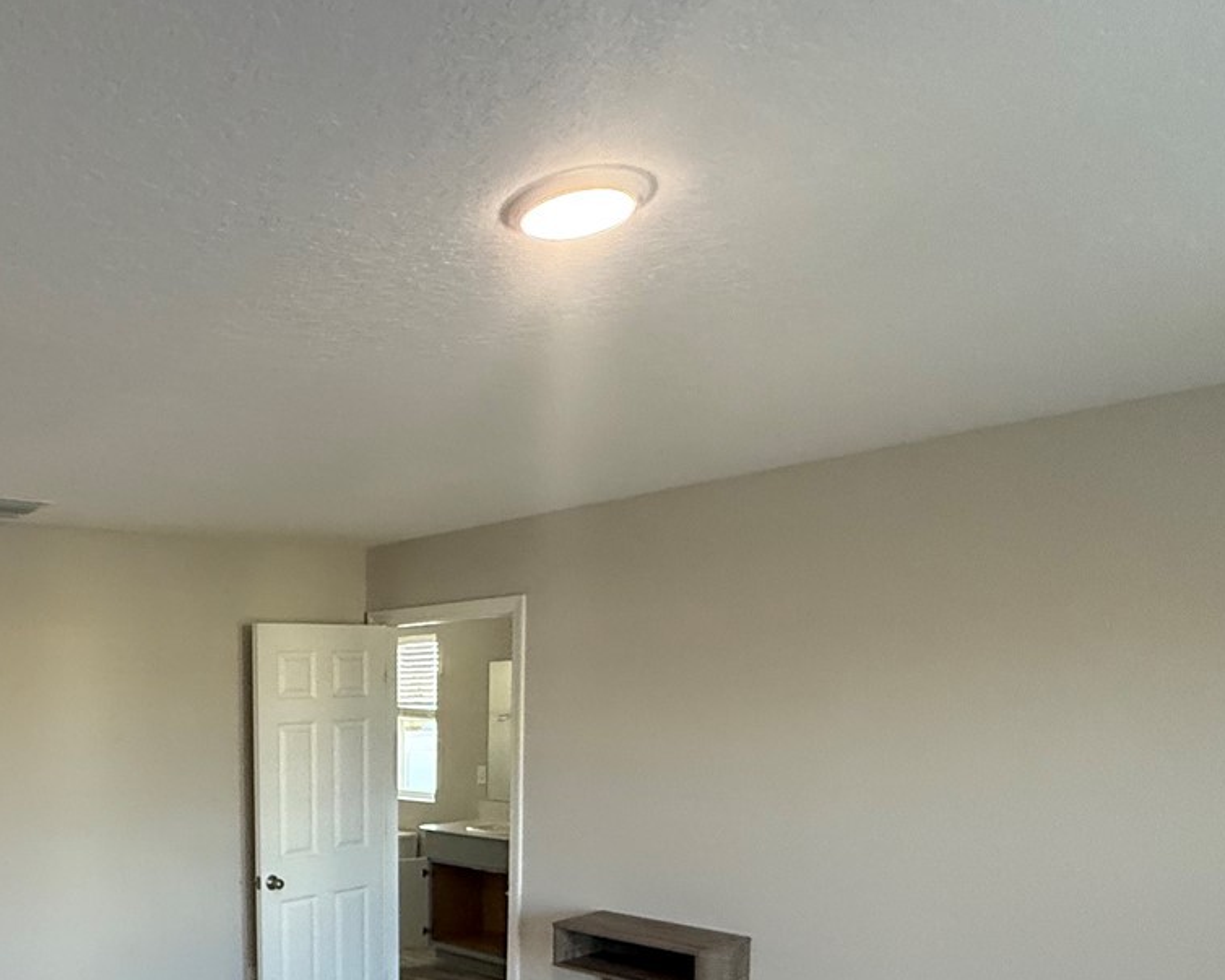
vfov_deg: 46.7
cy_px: 814
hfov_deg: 54.2
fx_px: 1051
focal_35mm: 29
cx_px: 167
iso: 500
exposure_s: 1/120
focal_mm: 2.22
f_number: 2.2
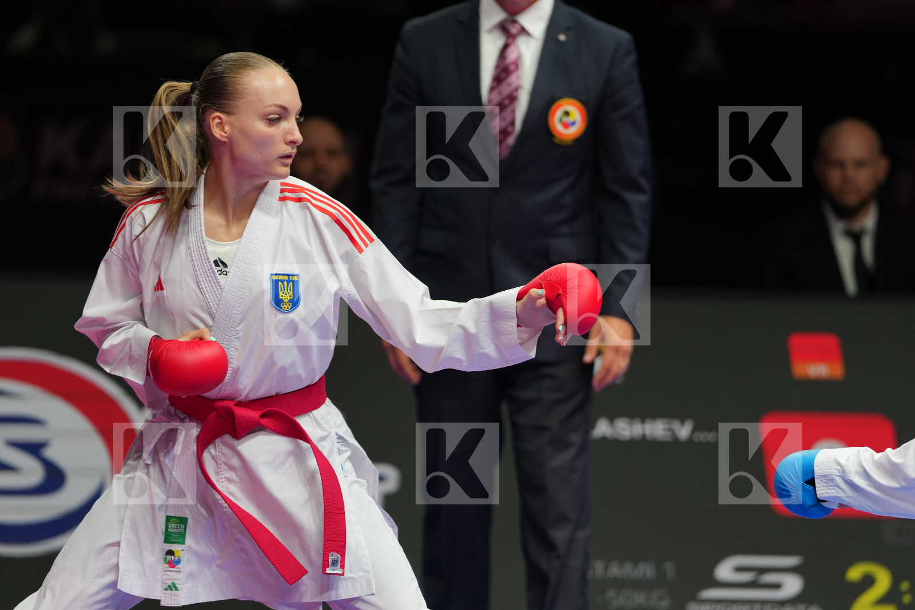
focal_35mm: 291
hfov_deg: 7.1
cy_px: 305
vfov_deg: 4.7
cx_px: 458
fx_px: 7394
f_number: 2.8
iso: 500
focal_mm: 194
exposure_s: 1/1000
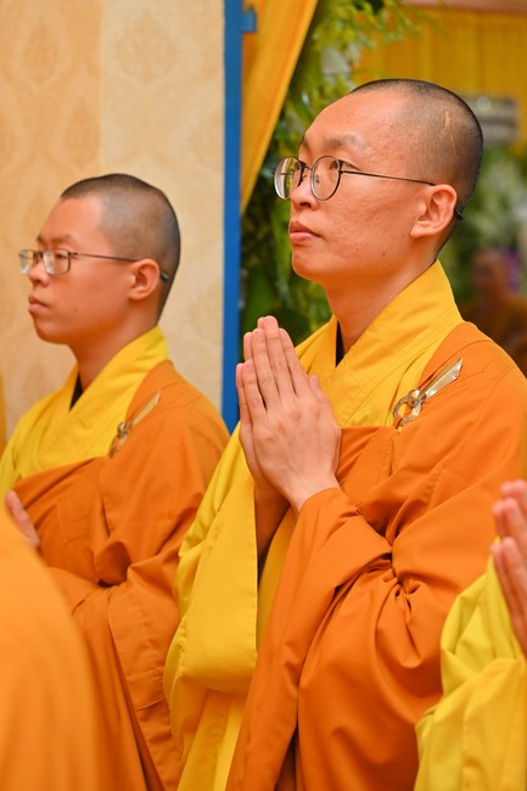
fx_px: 2307
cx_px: 264
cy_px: 396
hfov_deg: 13.0
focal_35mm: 105
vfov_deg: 19.5
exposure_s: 1/125
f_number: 5
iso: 1250
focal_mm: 105
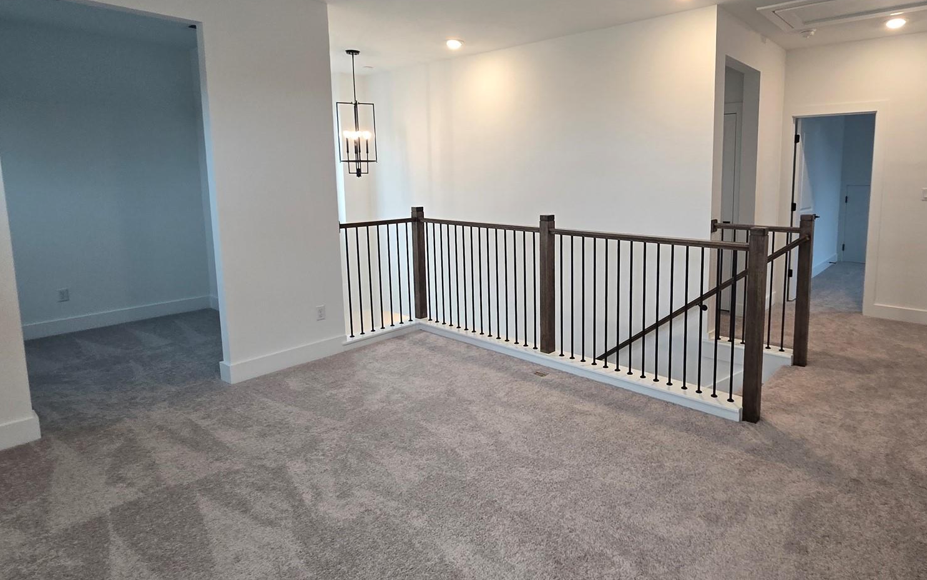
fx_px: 480
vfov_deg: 61.8
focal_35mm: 19
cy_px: 241
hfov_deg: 86.7
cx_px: 566
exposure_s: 1/60
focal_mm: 2.2
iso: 160
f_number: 2.2
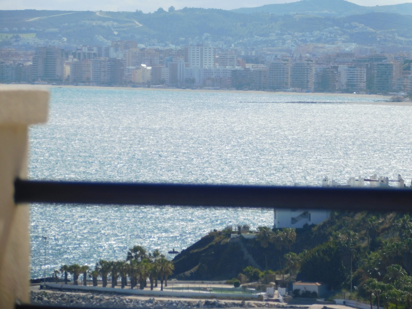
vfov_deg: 4.0
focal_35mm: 369
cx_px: 206
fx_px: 4392
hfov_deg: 5.4
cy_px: 154
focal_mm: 65.4
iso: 125
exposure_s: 1/800
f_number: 5.8
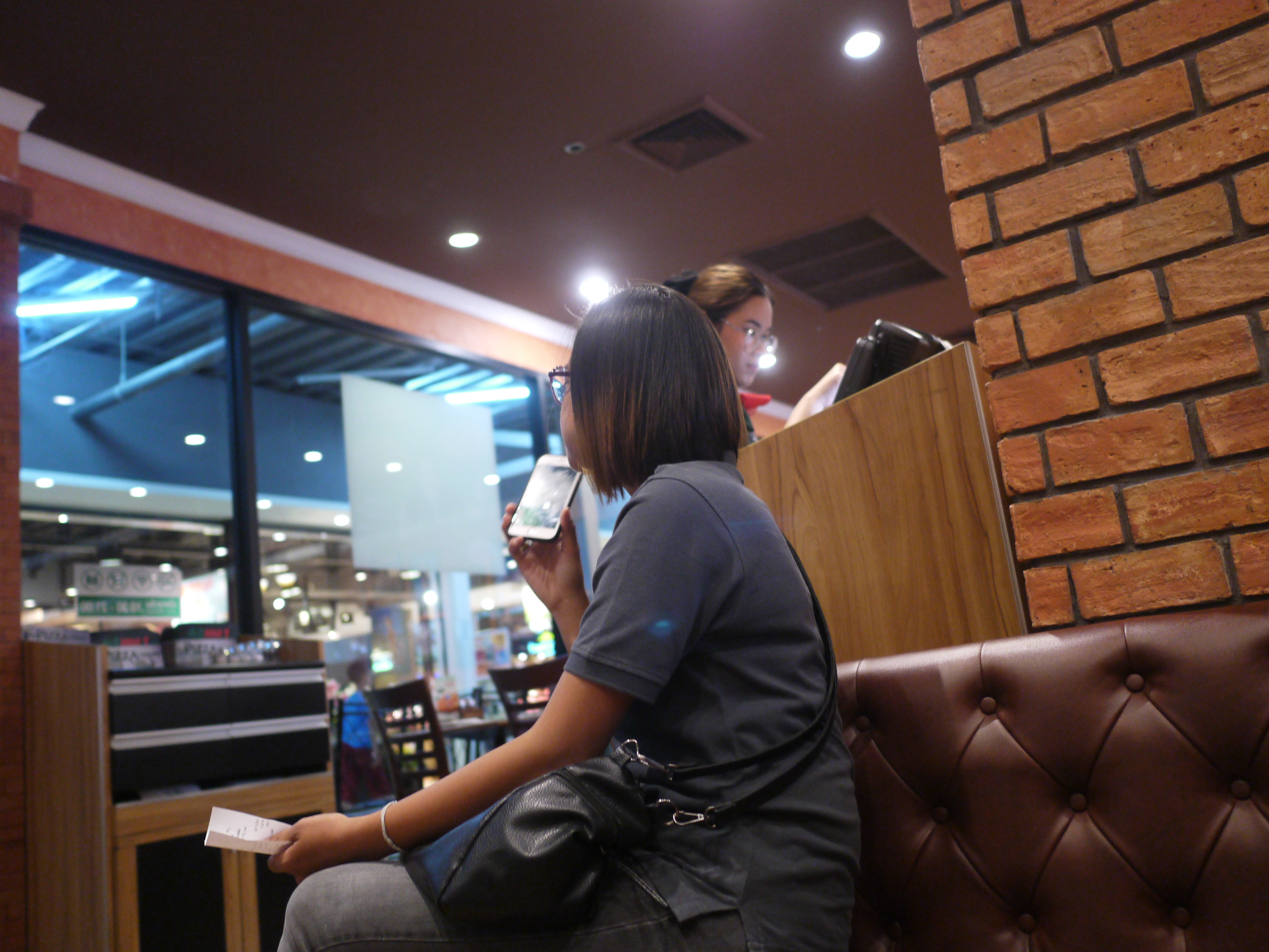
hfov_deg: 60.0
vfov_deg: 46.8
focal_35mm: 30
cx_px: 634
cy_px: 476
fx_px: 1100
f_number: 1.7
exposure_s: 1/125
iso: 800
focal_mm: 15
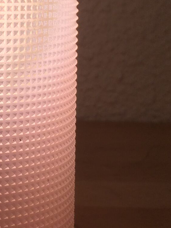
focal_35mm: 125
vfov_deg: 15.5
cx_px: -54
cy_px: -3
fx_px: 823
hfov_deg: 11.5
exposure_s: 1/232
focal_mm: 4.15
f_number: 2.2
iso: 32
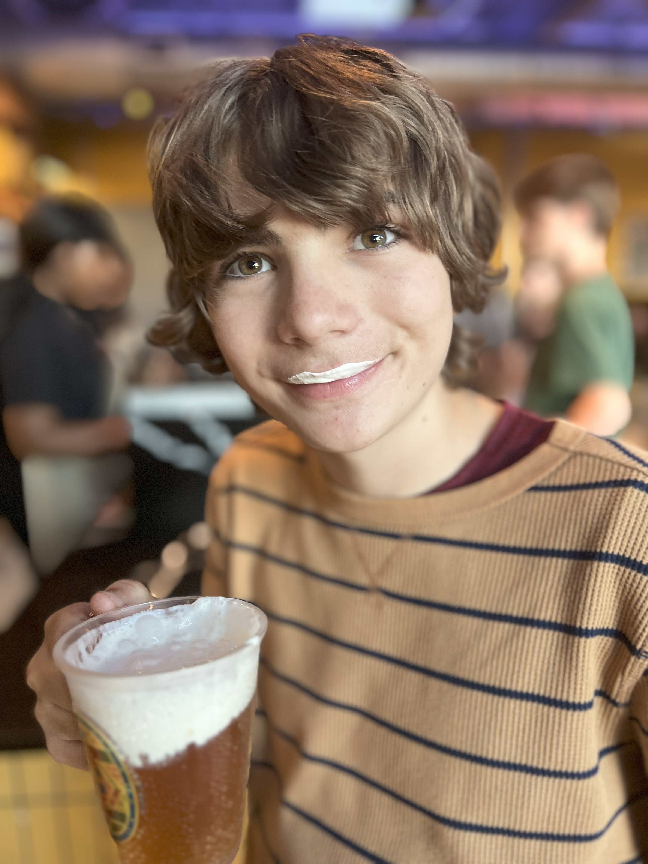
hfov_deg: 53.1
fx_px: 649
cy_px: 432
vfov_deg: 67.3
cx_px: 324
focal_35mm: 26
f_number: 1.5
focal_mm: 5.7
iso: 200
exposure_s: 1/59
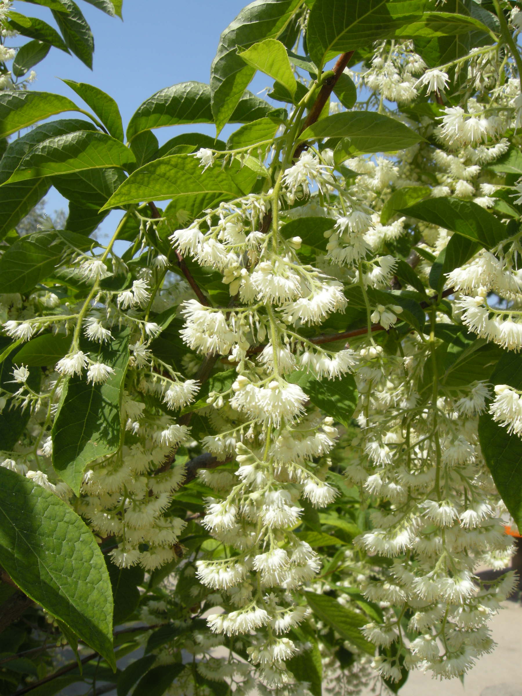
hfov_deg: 40.7
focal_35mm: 35
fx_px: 704
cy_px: 348
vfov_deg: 52.6
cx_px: 261
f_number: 5.4
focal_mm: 7.5
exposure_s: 1/248
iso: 64
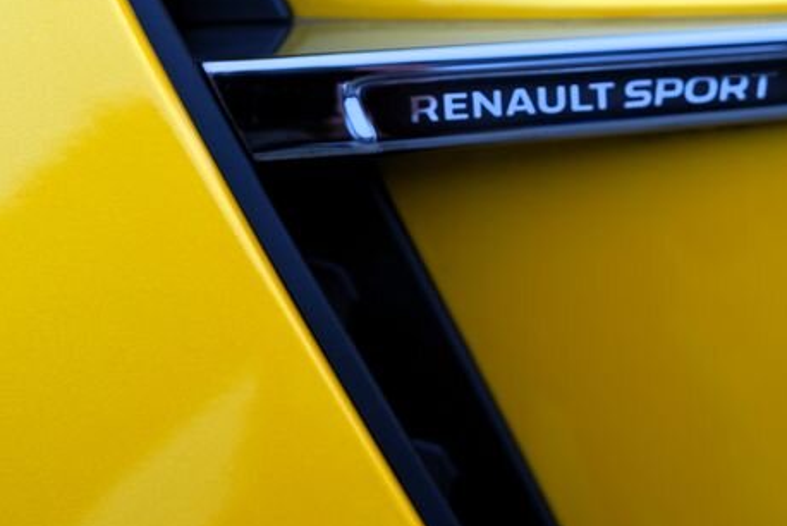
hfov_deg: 26.3
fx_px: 1662
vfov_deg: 17.8
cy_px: 107
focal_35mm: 76
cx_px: 603
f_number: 4.5
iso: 100
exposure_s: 1/100
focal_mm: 34
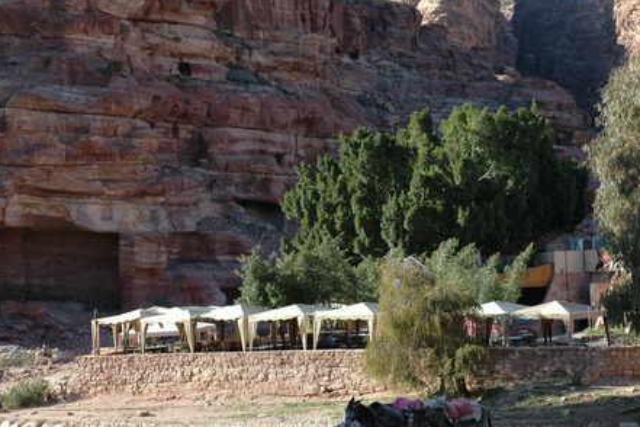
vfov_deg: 14.7
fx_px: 1653
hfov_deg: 21.8
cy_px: 219
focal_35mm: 93
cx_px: 448
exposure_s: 1/200
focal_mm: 38
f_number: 7.1
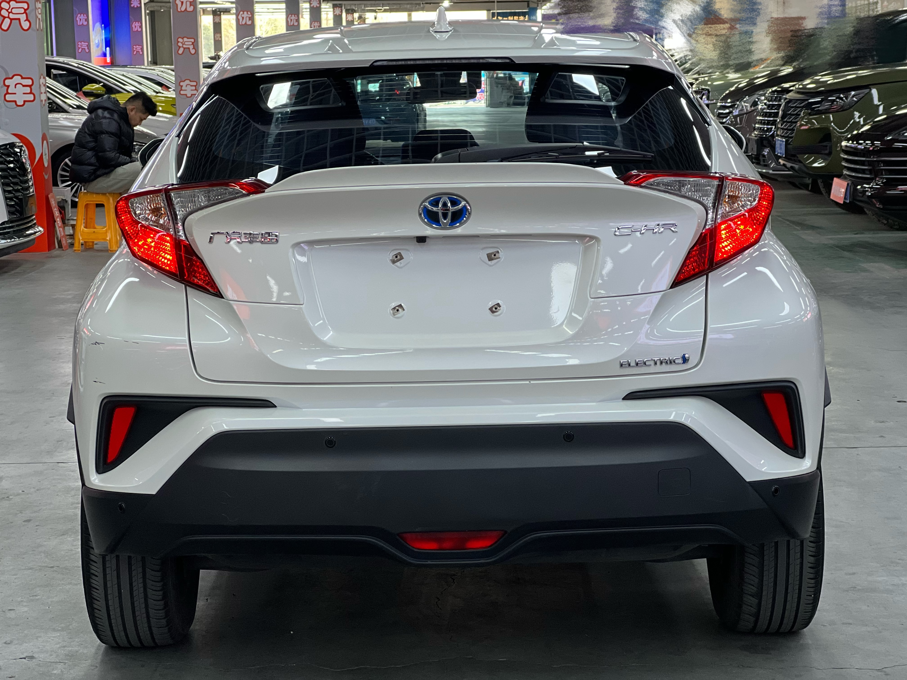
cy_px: 340
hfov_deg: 25.3
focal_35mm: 77
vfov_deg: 19.1
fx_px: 2018
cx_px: 454
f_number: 2.8
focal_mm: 9
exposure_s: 1/50
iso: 160
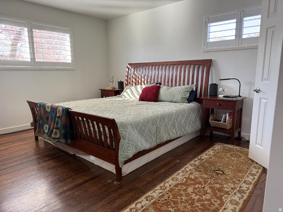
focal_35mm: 24
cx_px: 142
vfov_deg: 56.8
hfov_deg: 71.6
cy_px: 106
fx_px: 196
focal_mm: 6.76
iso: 200
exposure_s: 1/119
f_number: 1.78
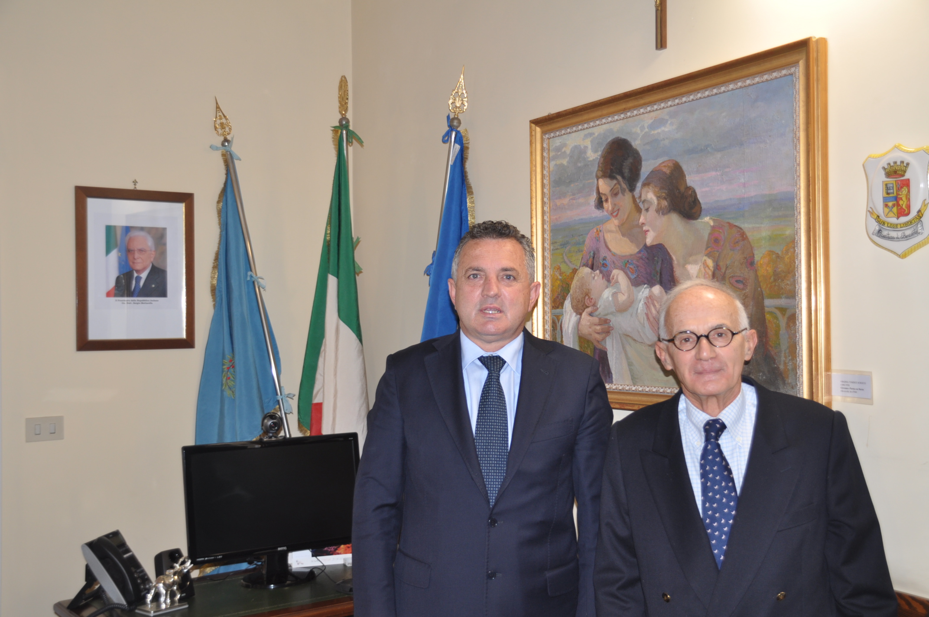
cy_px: 308
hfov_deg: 45.0
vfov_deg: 30.8
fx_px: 1121
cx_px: 464
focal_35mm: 44
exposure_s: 1/60
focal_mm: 29
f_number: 4
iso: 220
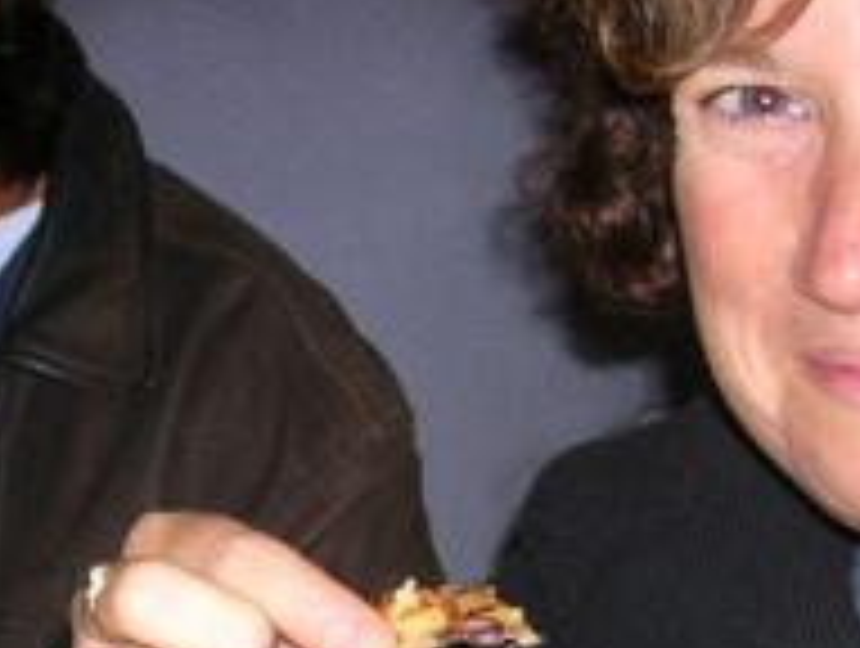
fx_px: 2912
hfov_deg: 16.7
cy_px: 783
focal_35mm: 117
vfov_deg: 12.4
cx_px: 180
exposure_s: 1/60.1
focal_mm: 5.8
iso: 50
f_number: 2.8
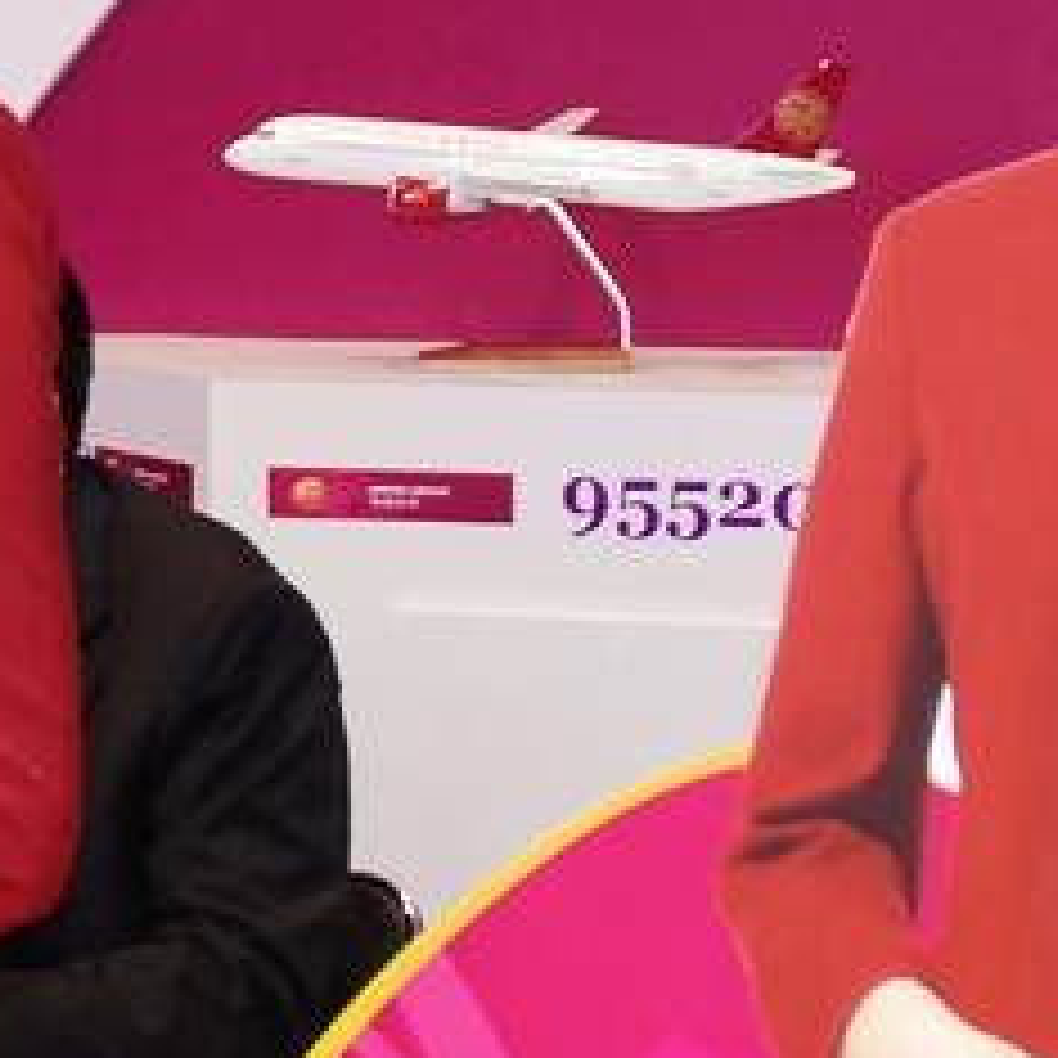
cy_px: 385
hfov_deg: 9.5
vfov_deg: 9.8
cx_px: -590
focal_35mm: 178
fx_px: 6155
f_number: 5
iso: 800
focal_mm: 32
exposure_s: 1/60
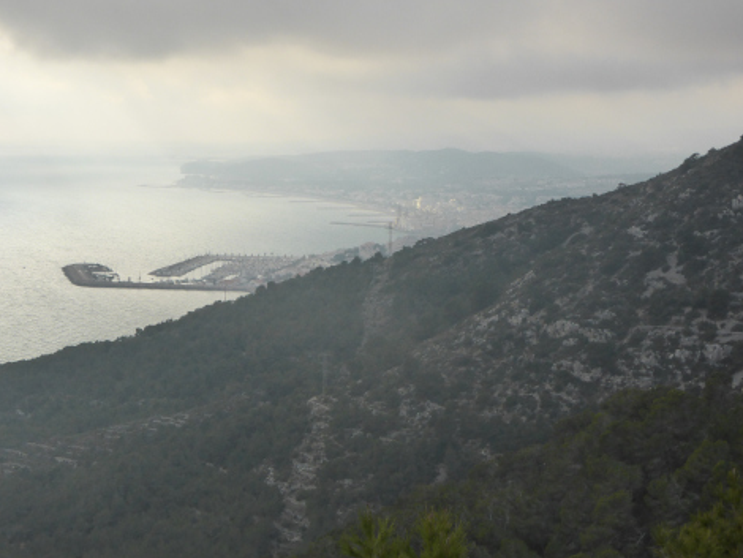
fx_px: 1804
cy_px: 268
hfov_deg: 23.3
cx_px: 365
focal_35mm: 84
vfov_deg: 17.6
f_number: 5
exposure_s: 1/640
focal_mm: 13.3
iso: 200
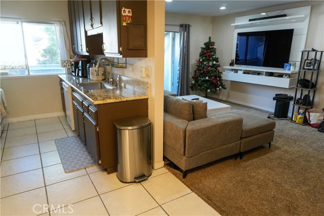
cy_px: 108
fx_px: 216
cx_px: 162
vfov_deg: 53.2
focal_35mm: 24
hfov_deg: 73.7
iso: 1250
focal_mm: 16
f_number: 4
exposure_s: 1/160
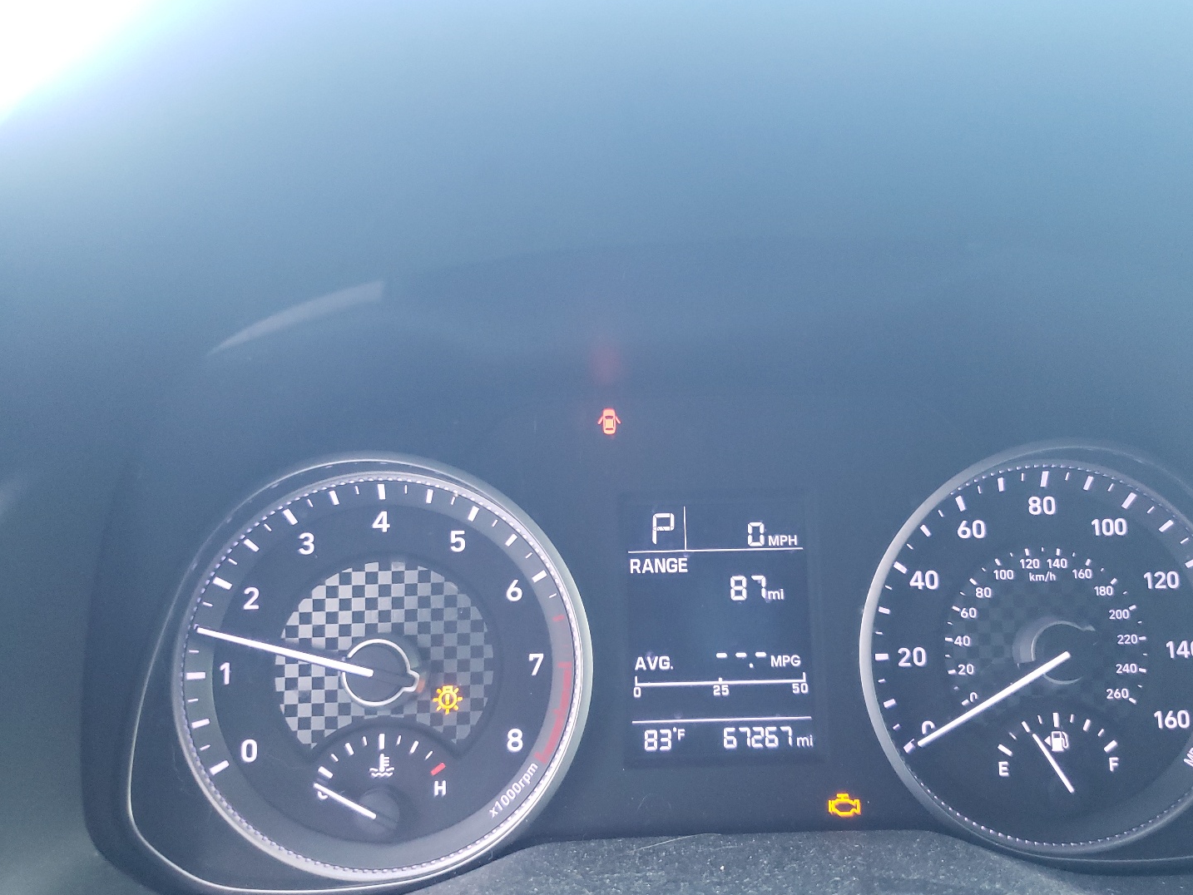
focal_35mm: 29
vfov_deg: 48.2
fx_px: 1000
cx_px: 651
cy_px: 495
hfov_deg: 61.5
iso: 308
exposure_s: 1/60.2
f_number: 1.5
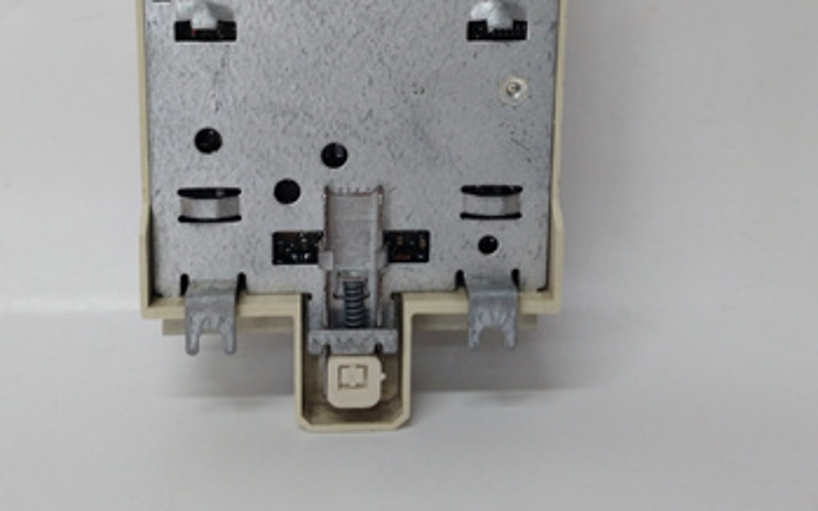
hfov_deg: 48.1
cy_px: 83
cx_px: 354
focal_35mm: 41
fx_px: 914
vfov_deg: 30.3
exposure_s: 1/33
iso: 120
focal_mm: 3.79
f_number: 2
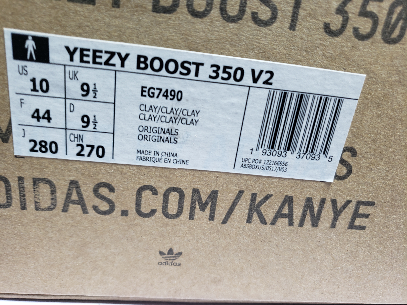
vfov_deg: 53.1
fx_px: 306
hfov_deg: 67.3
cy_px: 152
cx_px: 204
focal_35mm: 26
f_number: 1.5
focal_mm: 4.3
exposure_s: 1/100
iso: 64
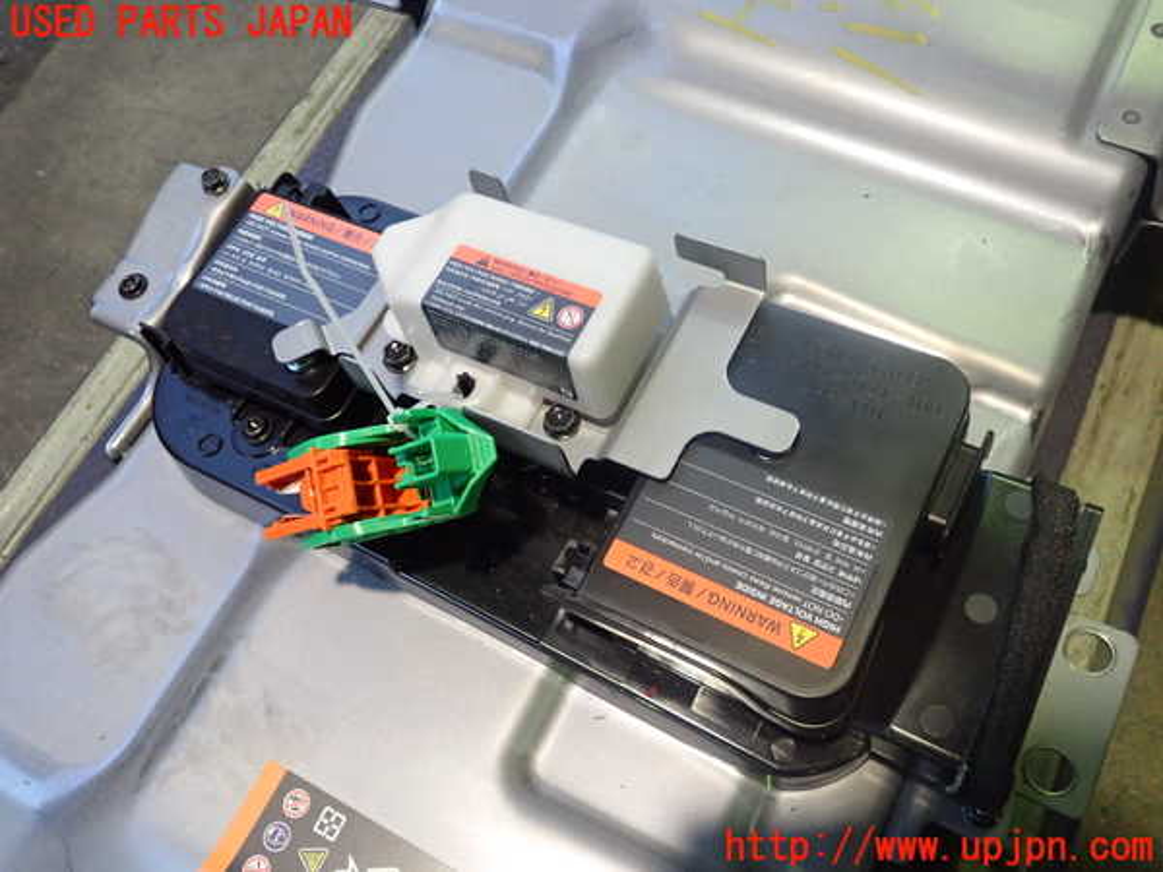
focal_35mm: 30
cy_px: 436
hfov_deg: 60.0
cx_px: 582
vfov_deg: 46.8
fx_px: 1008
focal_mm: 5.4
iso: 640
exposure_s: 1/100
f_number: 2.3
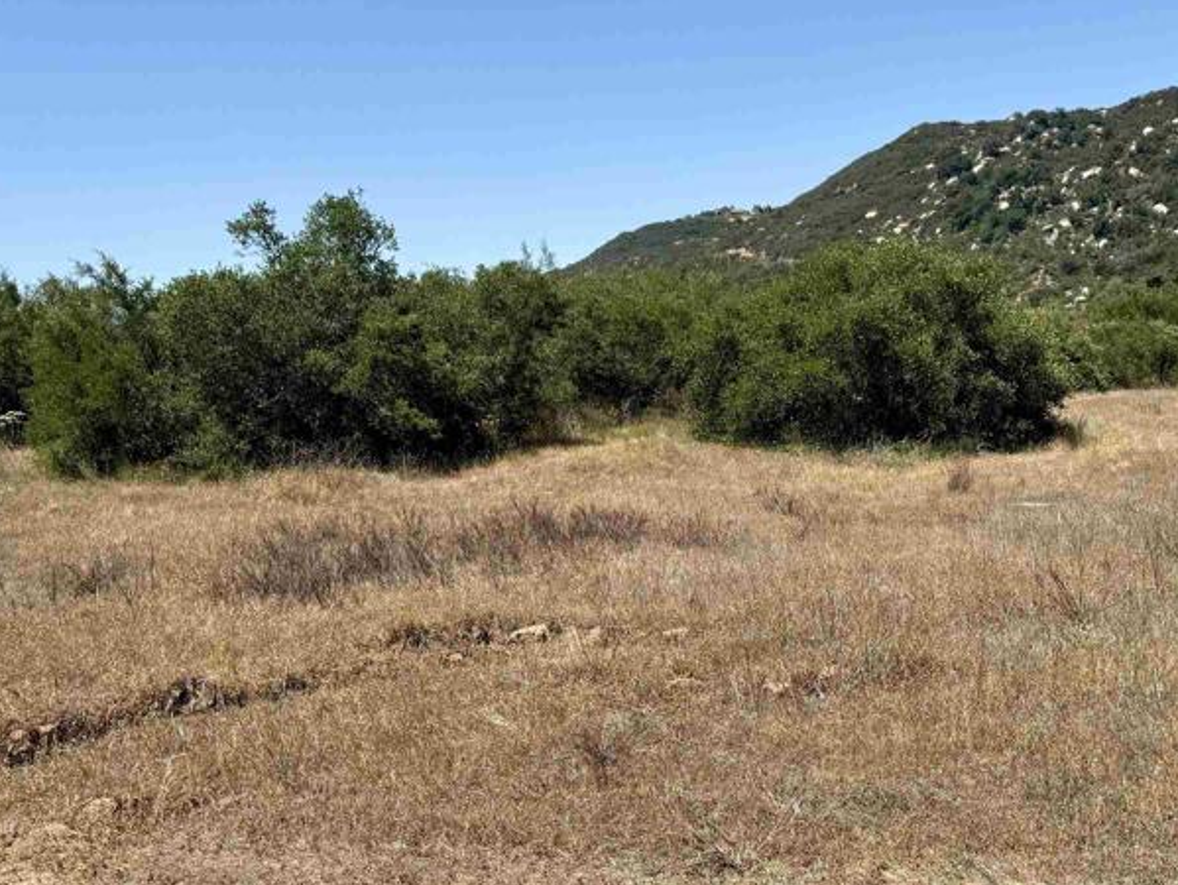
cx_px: 773
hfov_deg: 45.2
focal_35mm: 41
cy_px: 482
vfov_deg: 35.1
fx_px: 1396
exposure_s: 1/4673
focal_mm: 6.76
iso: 80
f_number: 1.78
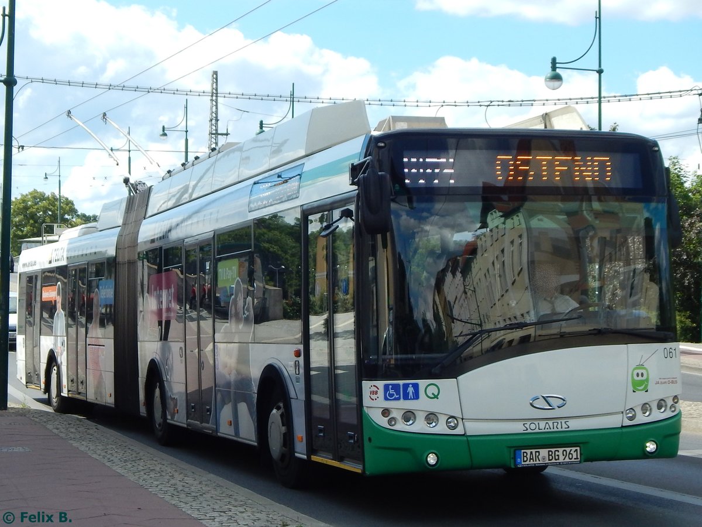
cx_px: 351
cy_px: 264
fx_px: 1095
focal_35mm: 54
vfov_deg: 27.0
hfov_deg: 35.5
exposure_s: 1/1500
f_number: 3.8
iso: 125
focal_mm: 9.7
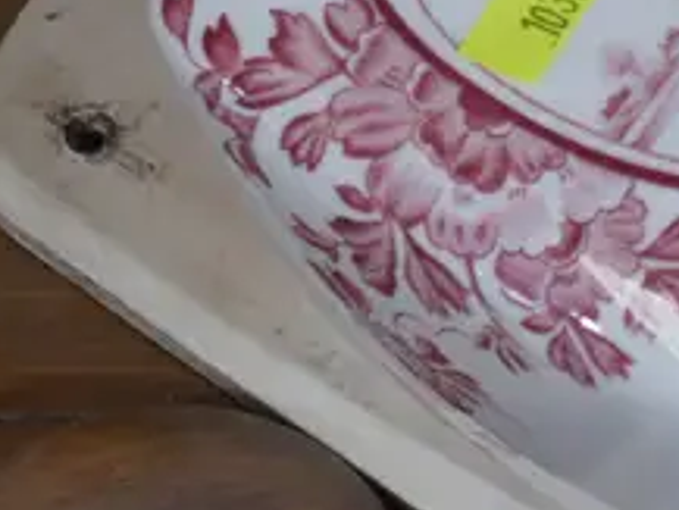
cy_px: 339
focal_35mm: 132
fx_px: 2591
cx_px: 932
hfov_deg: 14.2
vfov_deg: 11.2
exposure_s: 1/60
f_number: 4
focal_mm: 14
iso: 500
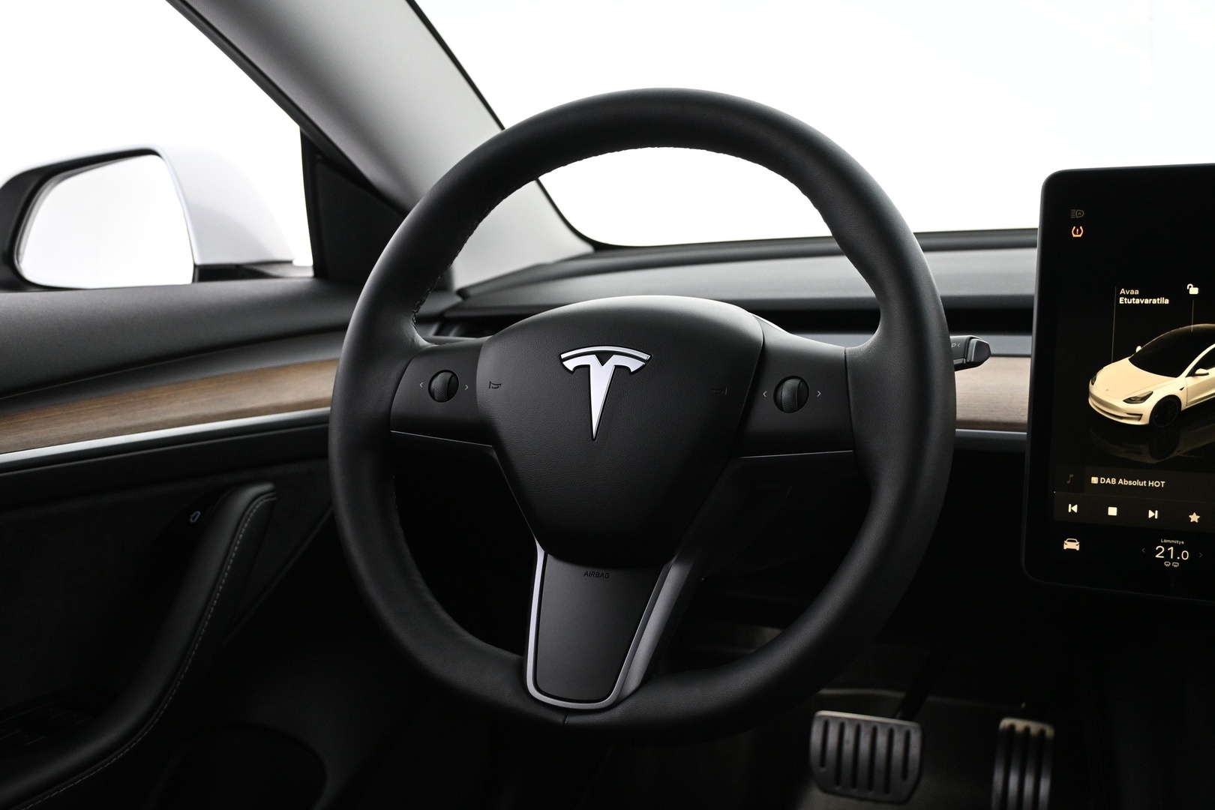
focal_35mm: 37
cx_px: 608
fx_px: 1240
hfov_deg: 52.2
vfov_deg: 36.2
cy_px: 405
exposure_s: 1/40
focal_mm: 24.5
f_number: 4.2
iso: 1600
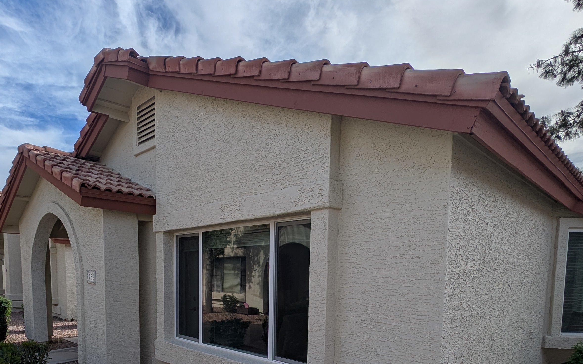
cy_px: 303
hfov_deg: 78.3
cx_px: 221
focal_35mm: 22
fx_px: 350
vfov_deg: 50.9
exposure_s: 1/5848
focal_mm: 2.23
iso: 47
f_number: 1.95
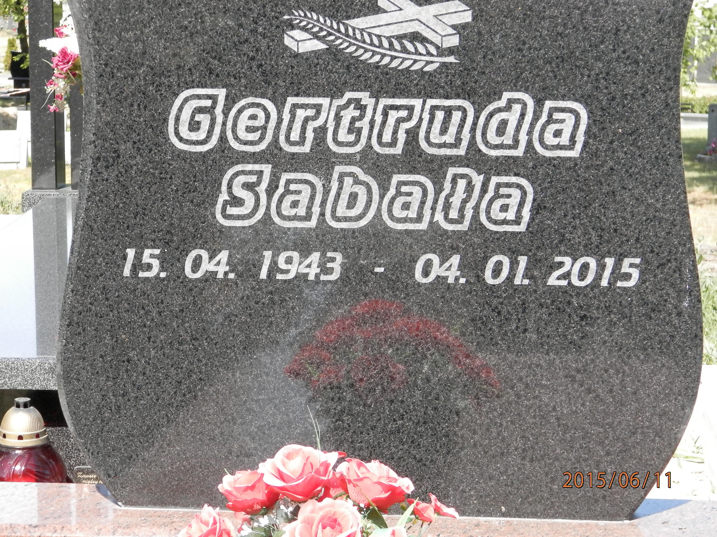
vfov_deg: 14.0
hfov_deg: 18.5
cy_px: 268
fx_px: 2196
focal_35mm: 106
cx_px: 358
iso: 100
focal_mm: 19
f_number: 4.5
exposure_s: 1/160
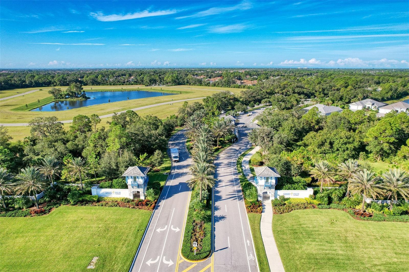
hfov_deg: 78.6
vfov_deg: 57.2
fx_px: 250
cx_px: 204
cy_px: 136
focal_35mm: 22
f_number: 2.8
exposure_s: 1/2000
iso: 100
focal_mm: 8.4
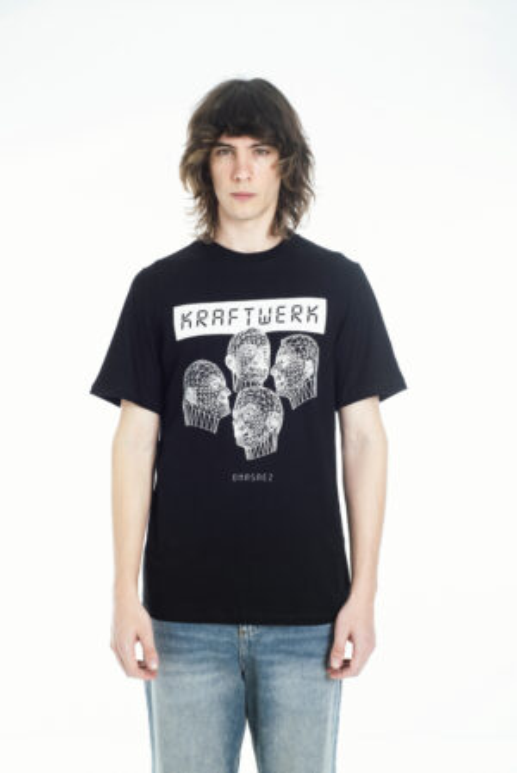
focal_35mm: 50
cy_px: 386
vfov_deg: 39.6
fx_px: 1075
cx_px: 258
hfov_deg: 27.0
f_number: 8
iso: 100
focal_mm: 50
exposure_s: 1/125
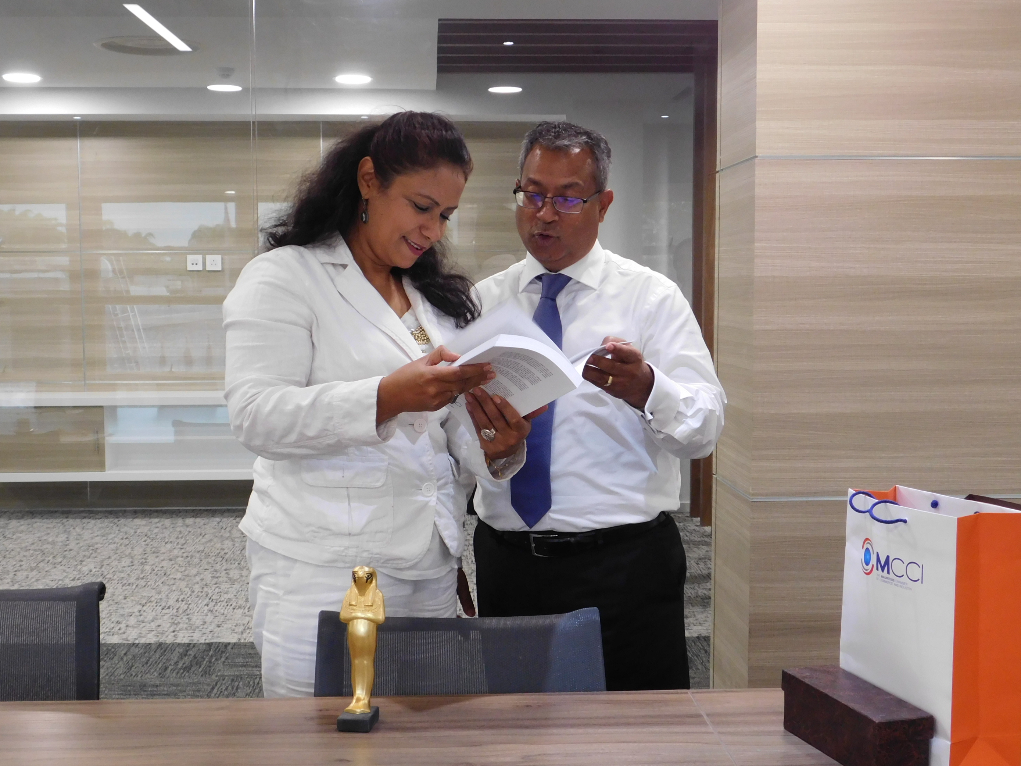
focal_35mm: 47
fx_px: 1386
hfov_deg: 40.4
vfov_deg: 30.8
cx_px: 487
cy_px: 425
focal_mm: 7.1
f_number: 3.6
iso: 280
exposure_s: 1/30
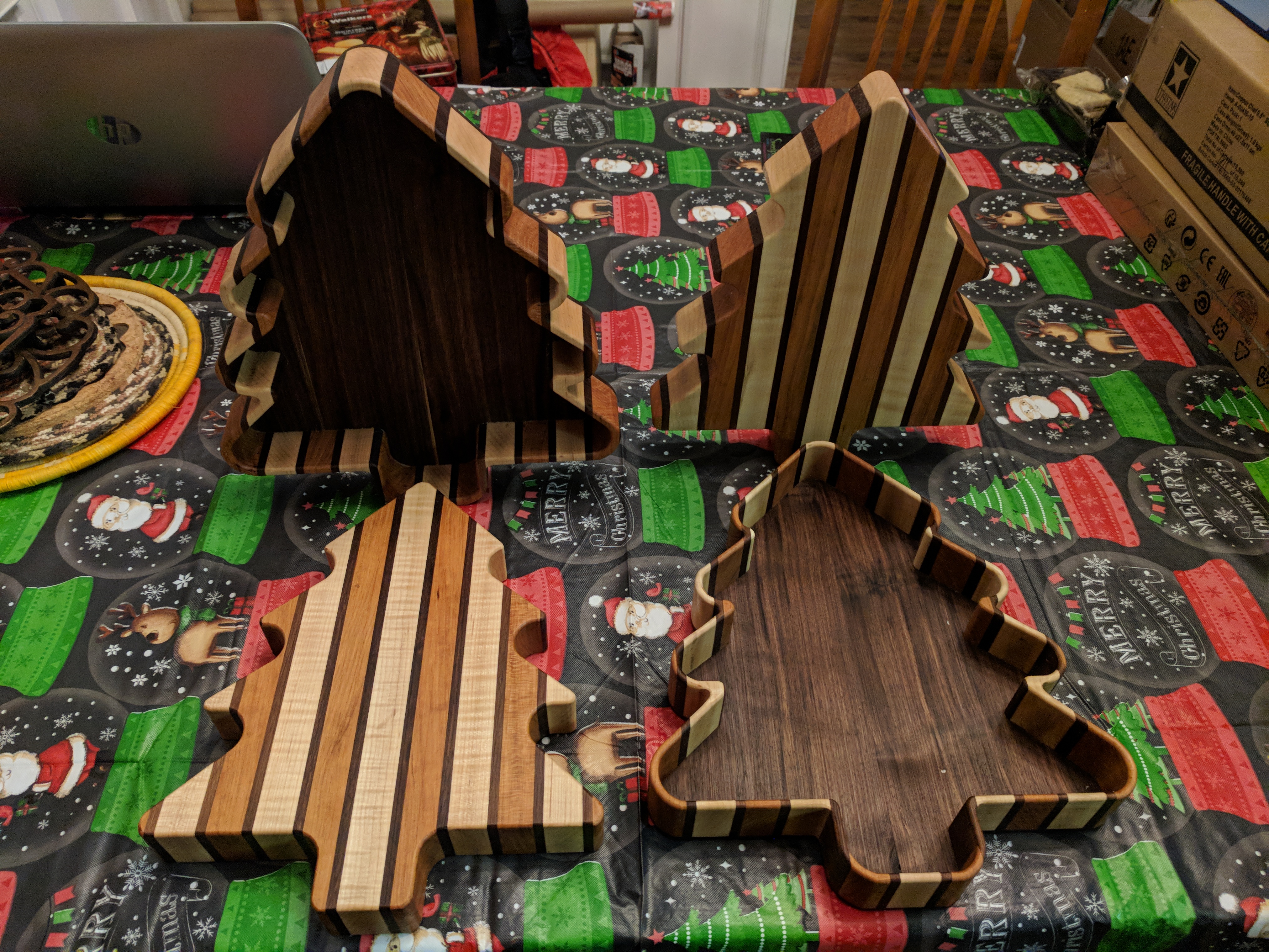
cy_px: 476
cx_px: 634
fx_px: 953
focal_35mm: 26
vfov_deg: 53.1
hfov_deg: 67.3
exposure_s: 1/17.1
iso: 1046
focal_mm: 4.67
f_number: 2
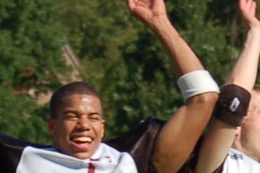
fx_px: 4283
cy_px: 259
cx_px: 206
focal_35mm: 594
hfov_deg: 3.5
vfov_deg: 2.3
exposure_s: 1/1250
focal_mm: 70
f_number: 5
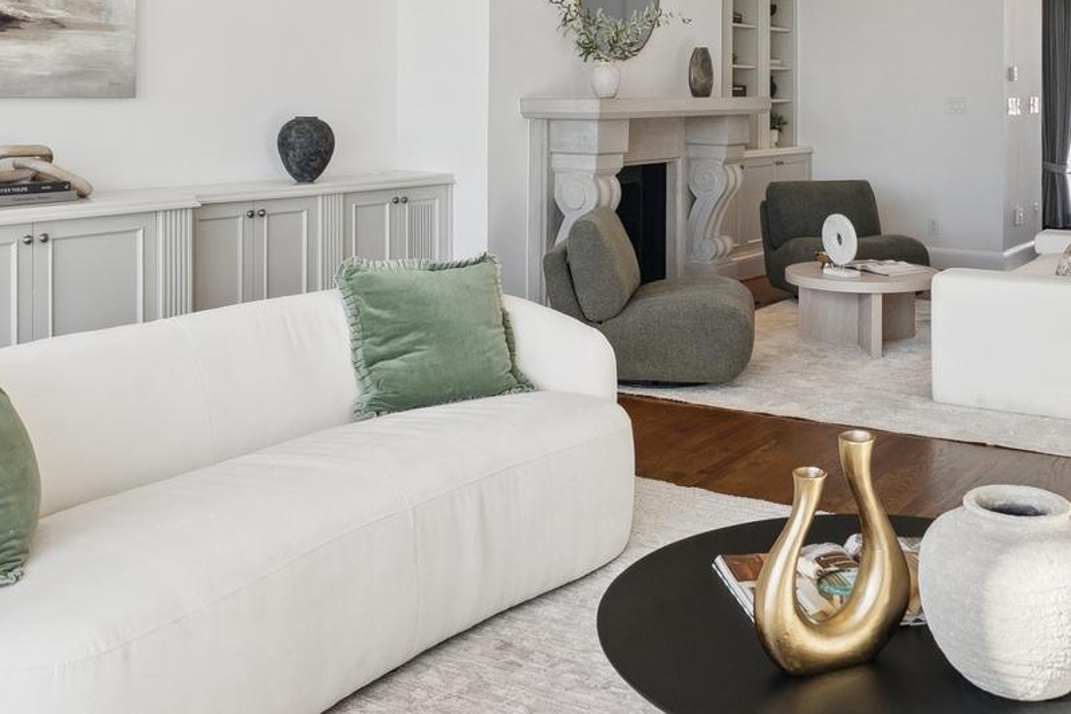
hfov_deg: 45.8
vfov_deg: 30.6
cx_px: 653
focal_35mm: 42
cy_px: 97
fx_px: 1258
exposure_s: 1/160
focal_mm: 16.5
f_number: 6.3
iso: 400
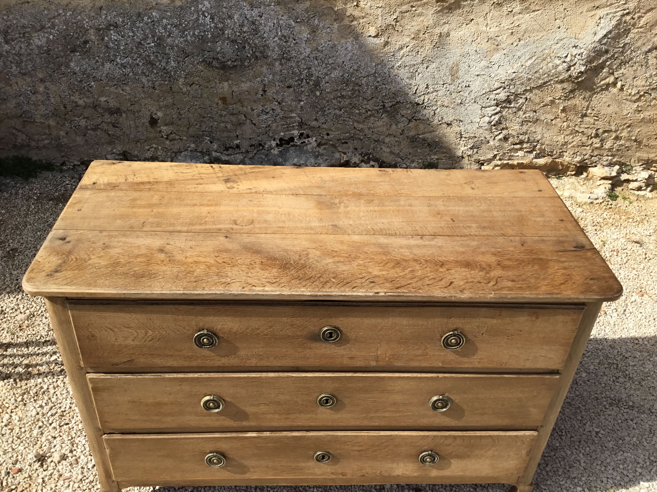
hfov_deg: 58.4
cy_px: 246
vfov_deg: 45.4
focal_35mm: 31
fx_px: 588
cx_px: 328
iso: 25
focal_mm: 3.3
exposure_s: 1/1148
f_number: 2.4
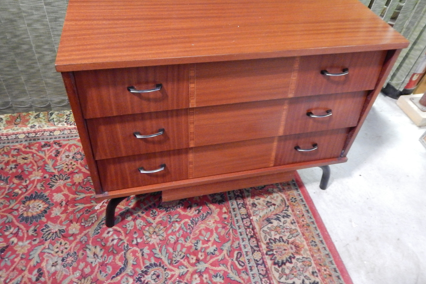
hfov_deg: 67.4
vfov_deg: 47.3
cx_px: 214
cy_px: 98
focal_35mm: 27
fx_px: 319
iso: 800
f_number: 3
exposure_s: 1/3
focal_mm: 4
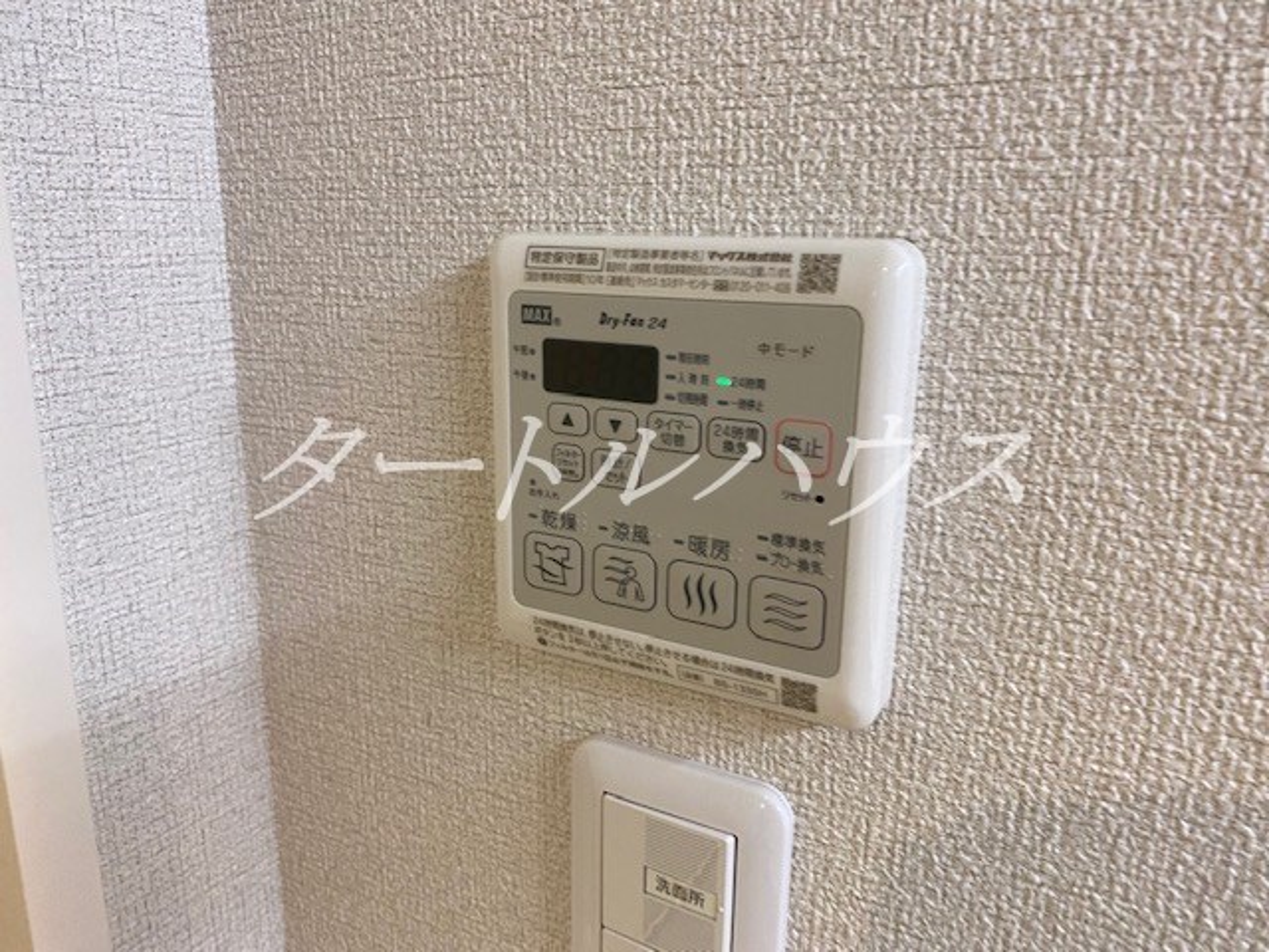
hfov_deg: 67.3
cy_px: 476
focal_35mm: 26
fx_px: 953
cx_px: 634
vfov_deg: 53.1
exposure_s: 1/60
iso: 160
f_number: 1.8
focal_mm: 4.25
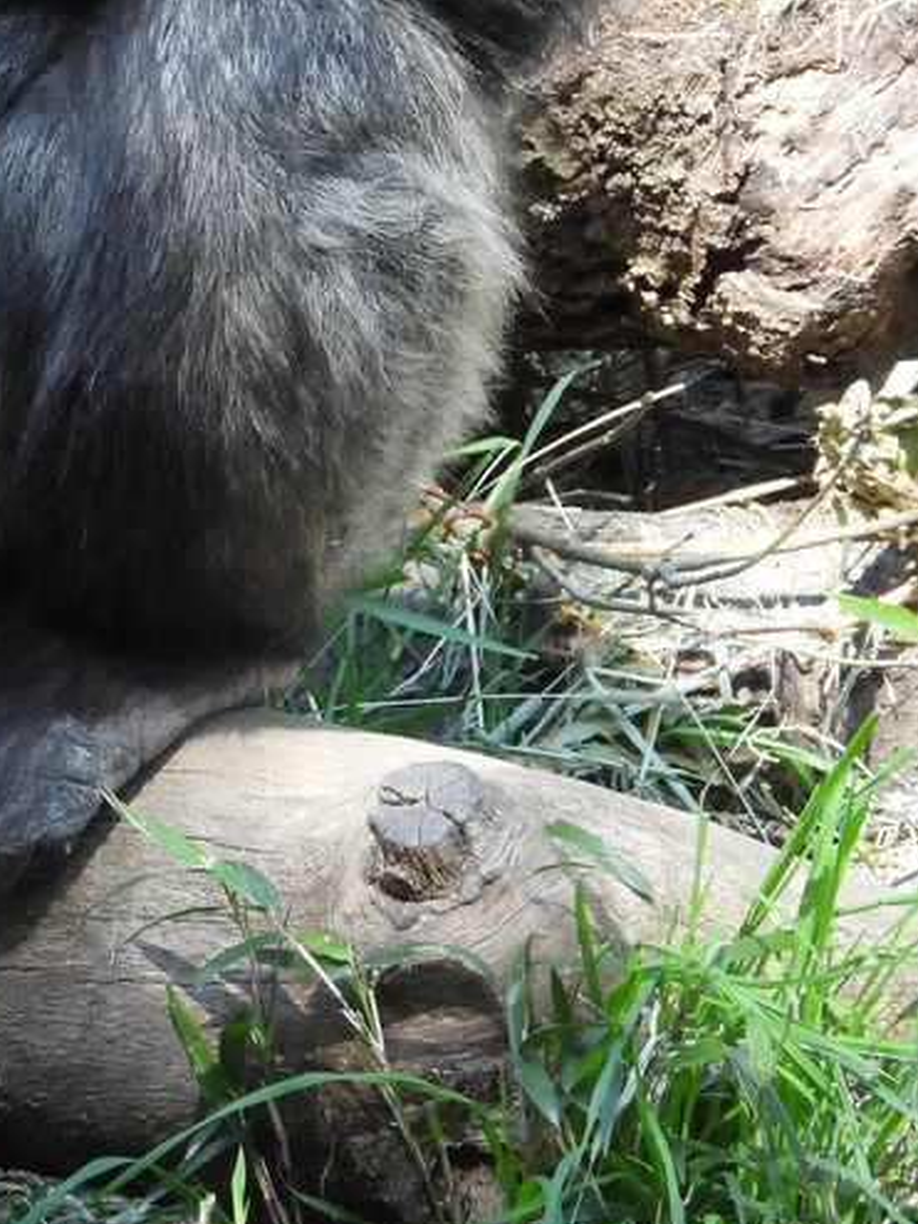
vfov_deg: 1.9
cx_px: -32
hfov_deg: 1.4
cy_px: -203
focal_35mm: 1034
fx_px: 36577
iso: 320
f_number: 5
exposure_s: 1/125
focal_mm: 71.4
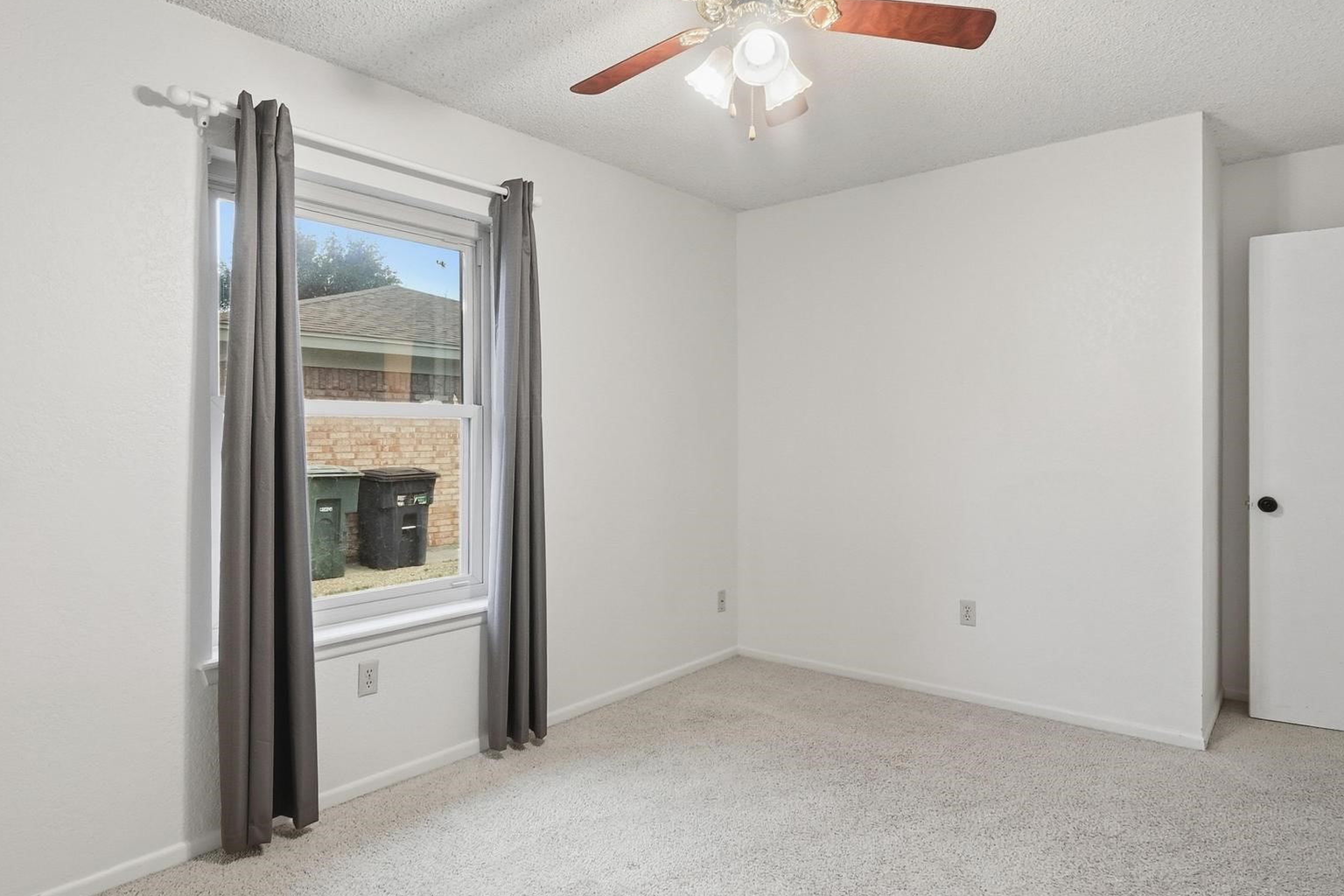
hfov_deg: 84.0
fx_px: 747
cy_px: 433
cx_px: 682
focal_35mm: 20
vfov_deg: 61.9
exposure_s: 1/250
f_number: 8
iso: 640
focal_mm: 10
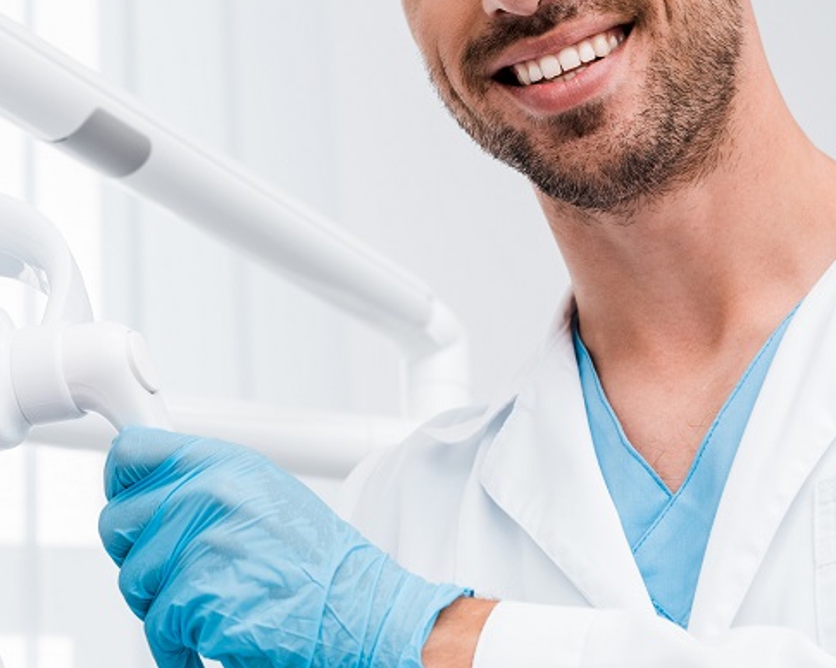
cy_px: 174
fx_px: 2870
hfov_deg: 16.6
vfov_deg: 13.3
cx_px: 329
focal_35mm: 116
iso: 125
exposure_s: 1/160
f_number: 5
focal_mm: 50
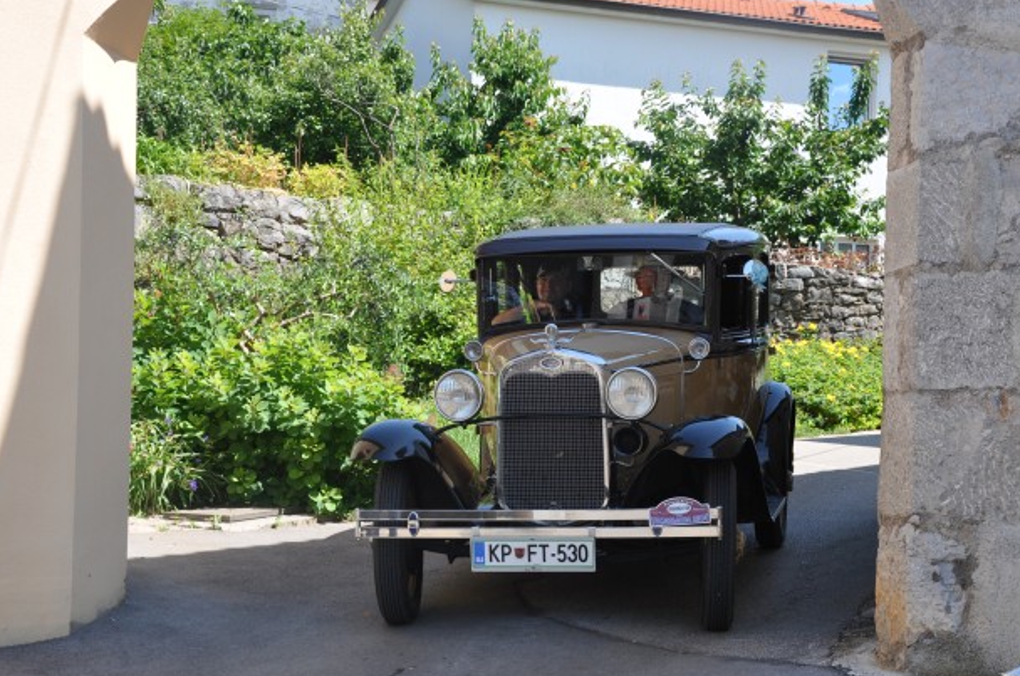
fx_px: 2234
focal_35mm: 79
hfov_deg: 25.7
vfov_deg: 17.2
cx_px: 577
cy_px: 419
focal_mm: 40
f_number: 8
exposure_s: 1/250
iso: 200
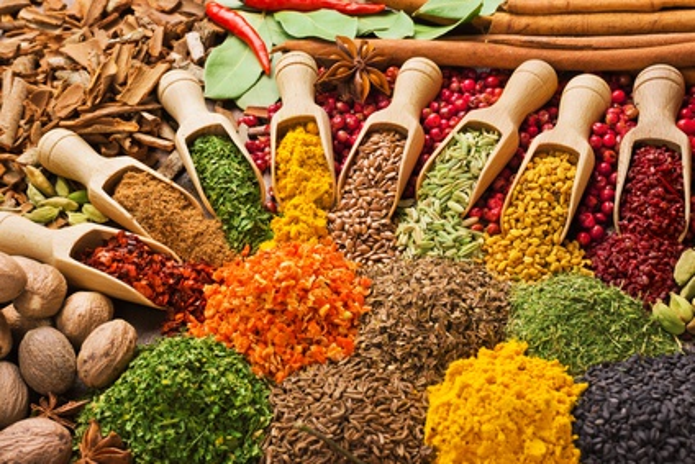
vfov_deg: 27.0
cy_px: 232
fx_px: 966
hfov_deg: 39.6
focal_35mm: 50
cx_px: 348
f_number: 14
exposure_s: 1/200
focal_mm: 50
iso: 100
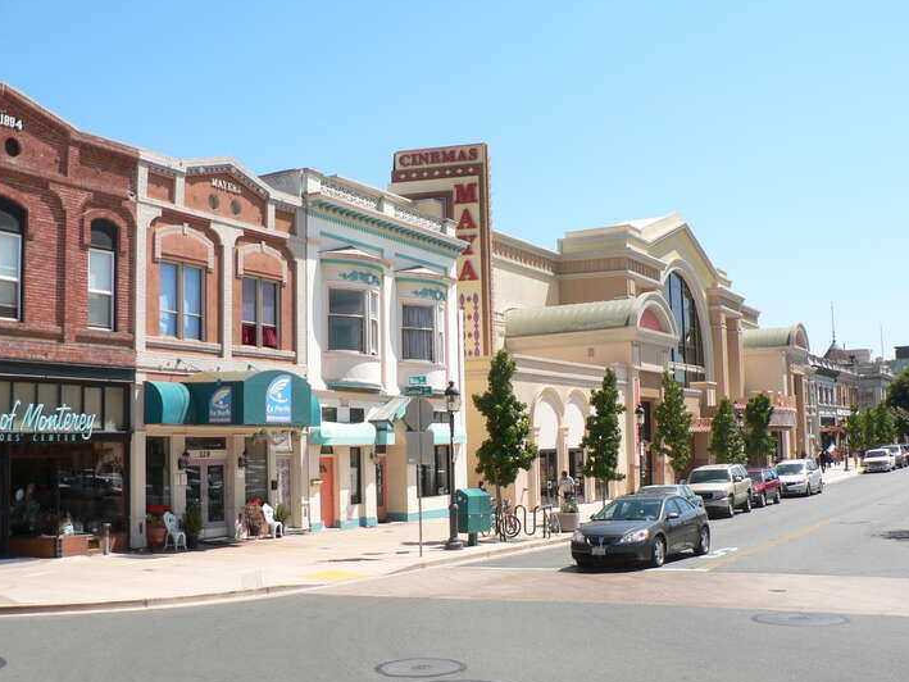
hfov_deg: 47.8
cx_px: 481
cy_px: 341
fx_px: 1024
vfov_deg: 36.8
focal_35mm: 39
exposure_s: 1/1000
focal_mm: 6
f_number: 2.8
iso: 80
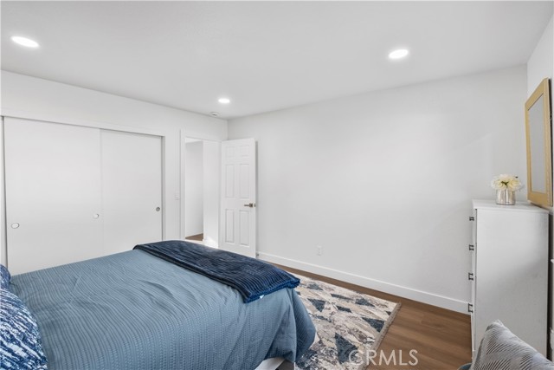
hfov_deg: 100.4
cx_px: 277
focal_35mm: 15
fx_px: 231
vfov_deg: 77.4
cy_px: 185
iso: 400
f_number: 8
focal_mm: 10
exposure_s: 1/13
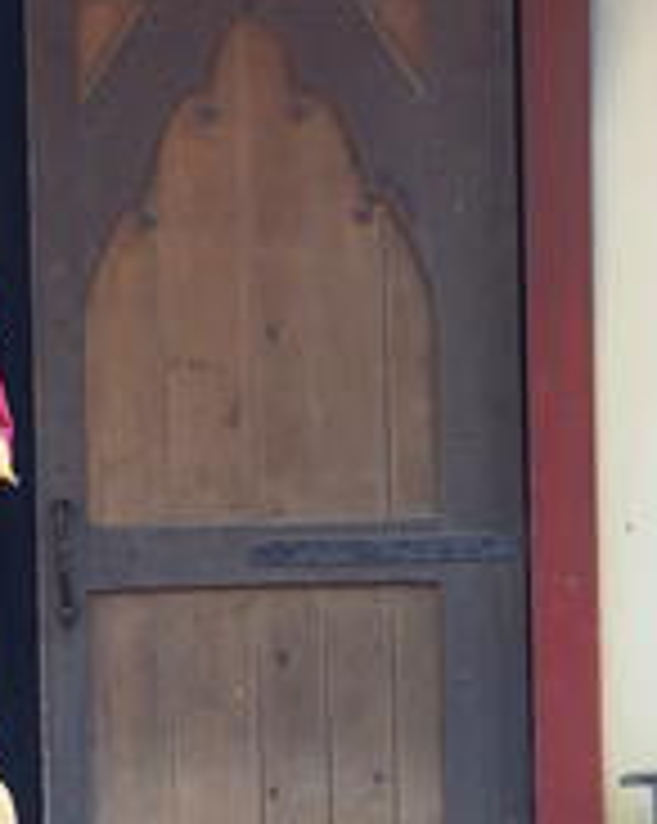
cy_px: 360
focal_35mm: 361
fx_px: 8789
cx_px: -342
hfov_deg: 4.3
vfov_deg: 5.4
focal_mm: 31.8
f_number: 2.8
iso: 320
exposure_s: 1/160
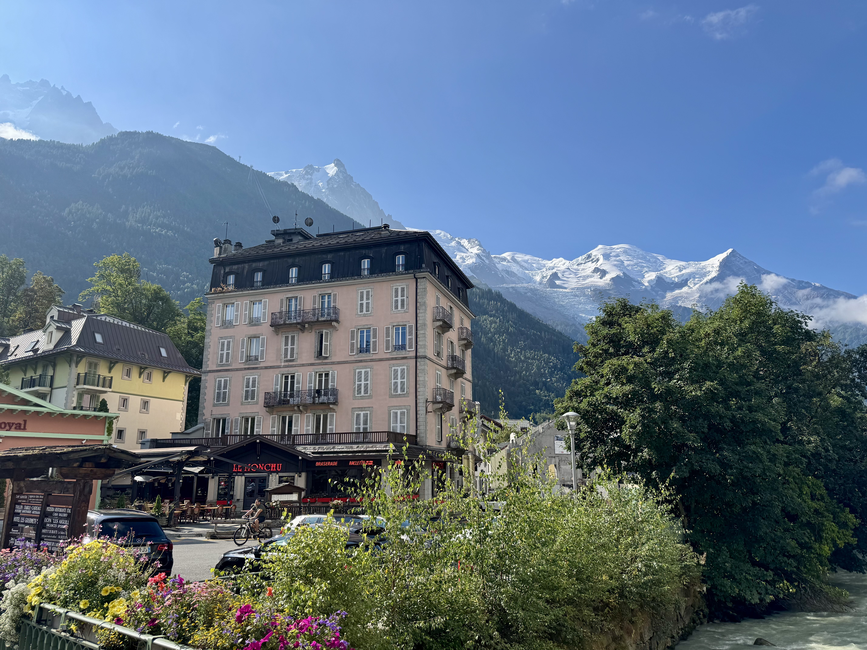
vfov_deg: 56.8
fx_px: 601
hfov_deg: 71.6
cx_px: 434
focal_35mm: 24
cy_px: 325
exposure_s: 1/4608
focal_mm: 6.76
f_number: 1.78
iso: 80
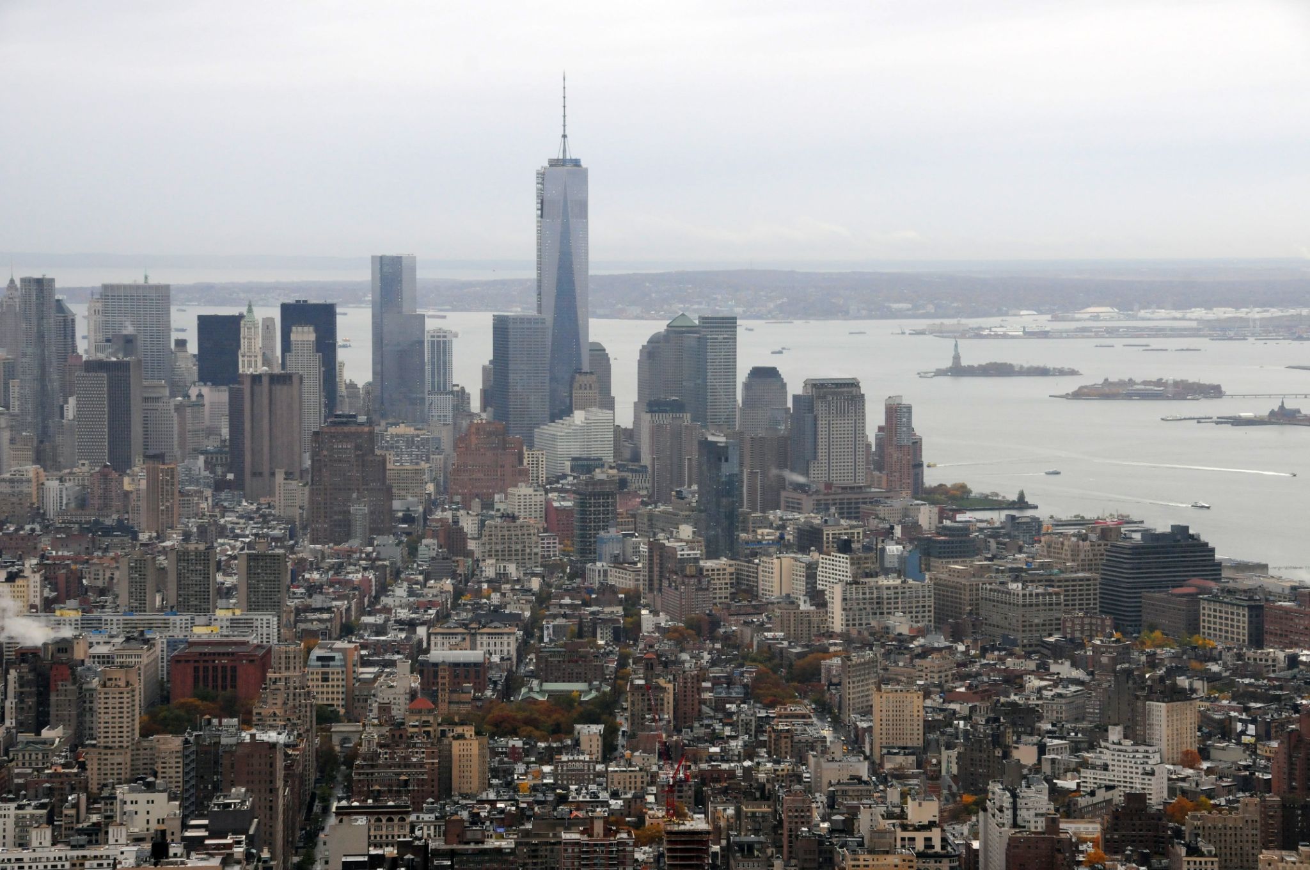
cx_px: 655
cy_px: 435
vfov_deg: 14.7
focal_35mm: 93
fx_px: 3380
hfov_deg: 21.9
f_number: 9
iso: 800
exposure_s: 1/320
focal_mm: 62
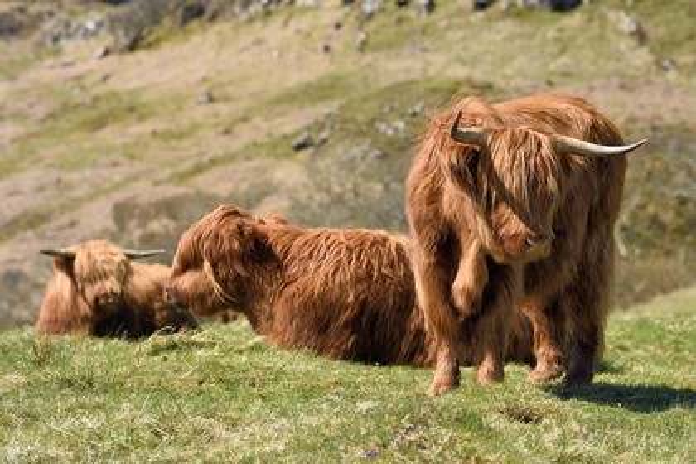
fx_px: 3866
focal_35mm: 200
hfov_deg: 10.3
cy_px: 232
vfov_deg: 6.9
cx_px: 348
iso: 200
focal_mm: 200
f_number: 8
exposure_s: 1/320
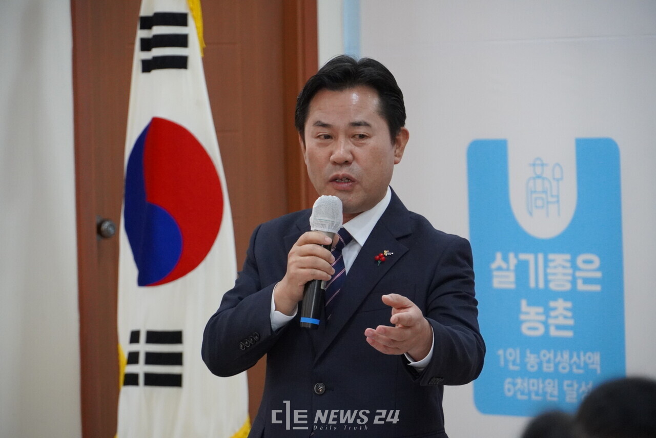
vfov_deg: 8.5
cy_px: 219
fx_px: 2954
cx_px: 328
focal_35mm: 162
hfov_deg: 12.7
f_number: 5.6
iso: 4000
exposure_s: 1/200
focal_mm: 108
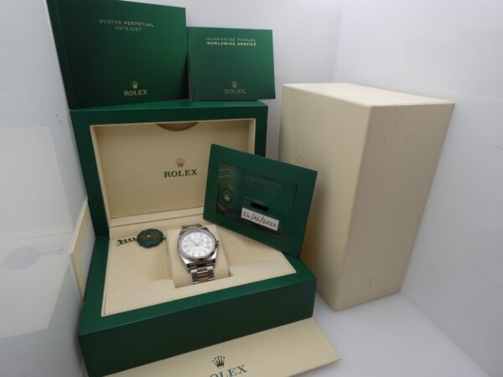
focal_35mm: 20
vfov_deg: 66.0
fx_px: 291
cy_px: 188
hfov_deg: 81.7
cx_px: 252
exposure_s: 1/200
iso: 80
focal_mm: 3.6
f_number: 2.8
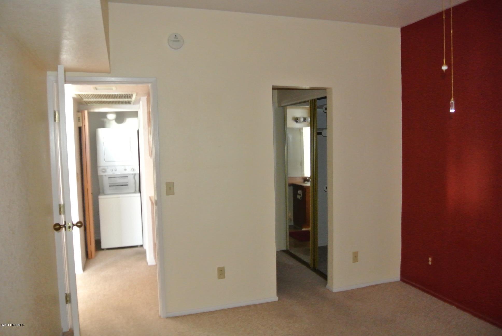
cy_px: 168
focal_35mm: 27
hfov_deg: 67.3
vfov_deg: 48.0
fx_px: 377
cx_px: 251
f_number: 3.5
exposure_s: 1/8
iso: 1600
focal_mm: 10
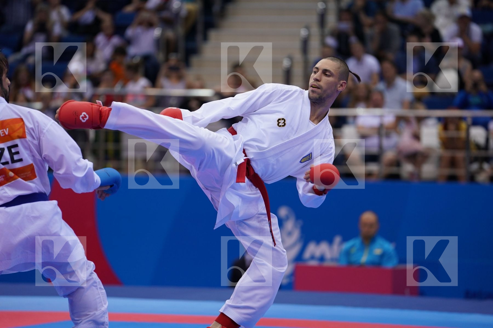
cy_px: 164
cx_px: 246
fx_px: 2739
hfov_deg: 10.3
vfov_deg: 6.9
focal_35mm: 200
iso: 1000
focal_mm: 200
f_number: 2.8
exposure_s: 1/1000
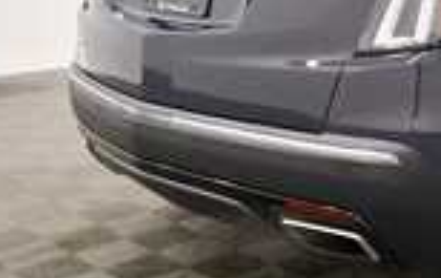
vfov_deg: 19.6
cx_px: 490
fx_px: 795
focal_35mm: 66
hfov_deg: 28.1
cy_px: 53
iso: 1400
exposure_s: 1/125
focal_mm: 17
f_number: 5.3
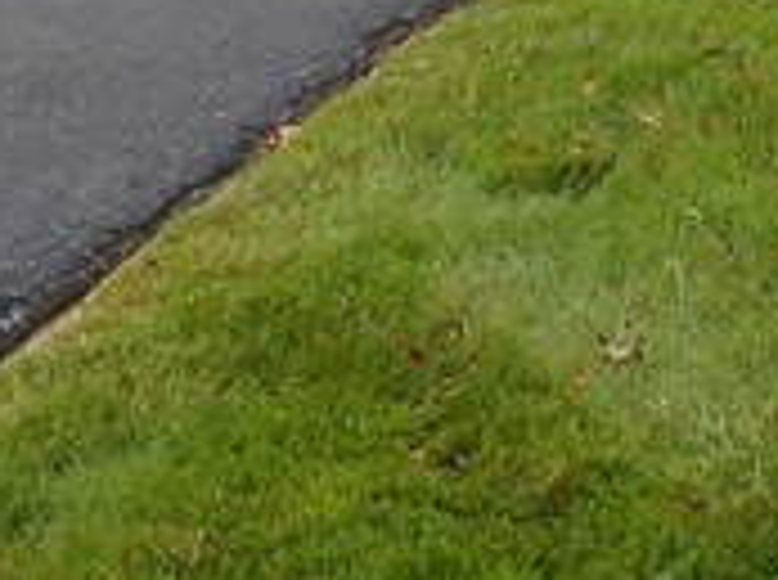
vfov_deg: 7.7
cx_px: 1057
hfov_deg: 11.2
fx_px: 3858
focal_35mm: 172
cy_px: -1034
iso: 80
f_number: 4
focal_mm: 5.2
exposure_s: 1/40
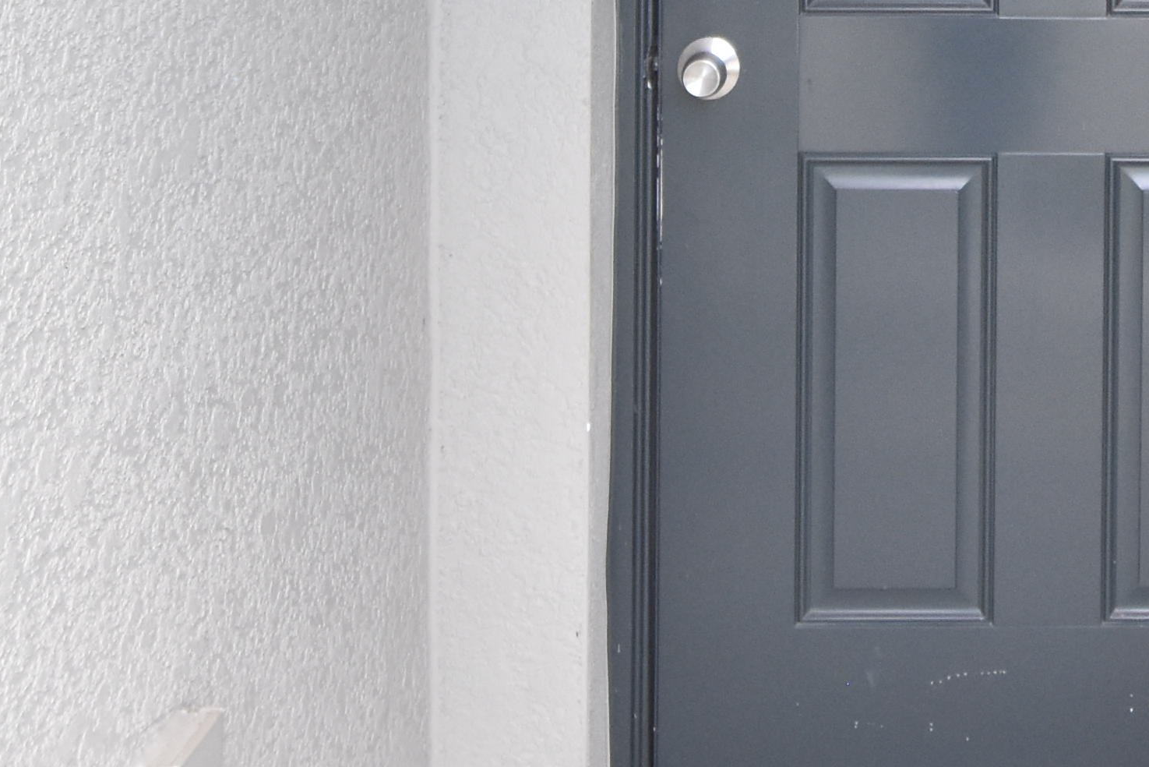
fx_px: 1947
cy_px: -318
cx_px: 1074
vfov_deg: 19.8
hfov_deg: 31.1
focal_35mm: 61
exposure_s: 1/500
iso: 800
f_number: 3.5
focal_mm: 10
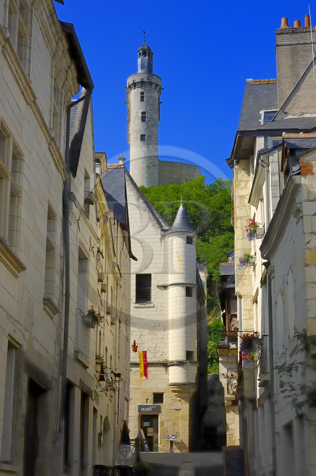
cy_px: 238
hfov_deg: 18.9
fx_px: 951
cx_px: 158
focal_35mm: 72
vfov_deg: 28.1
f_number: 8.5
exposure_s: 1/160
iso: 100
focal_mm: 48
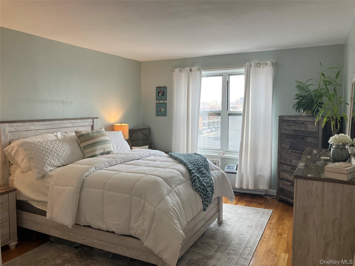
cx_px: 178
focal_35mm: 28
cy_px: 133
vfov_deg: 49.7
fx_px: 287
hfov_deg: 63.4
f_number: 1.8
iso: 64
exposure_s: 1/120
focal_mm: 3.99
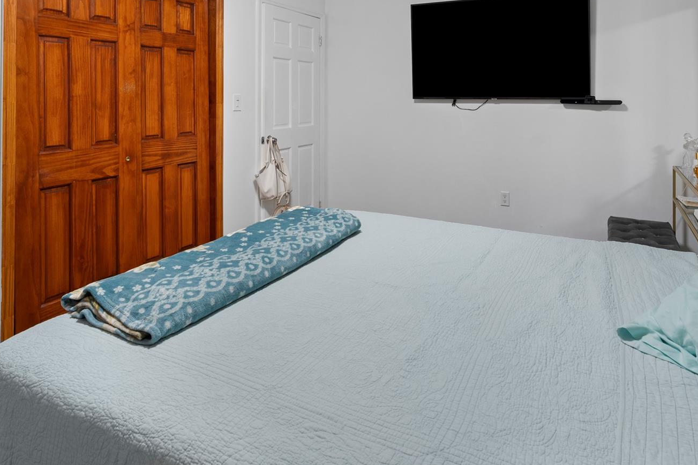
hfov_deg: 78.3
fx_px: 427
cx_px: 386
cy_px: 119
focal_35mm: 22
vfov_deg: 54.7
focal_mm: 14
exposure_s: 1
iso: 320
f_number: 8
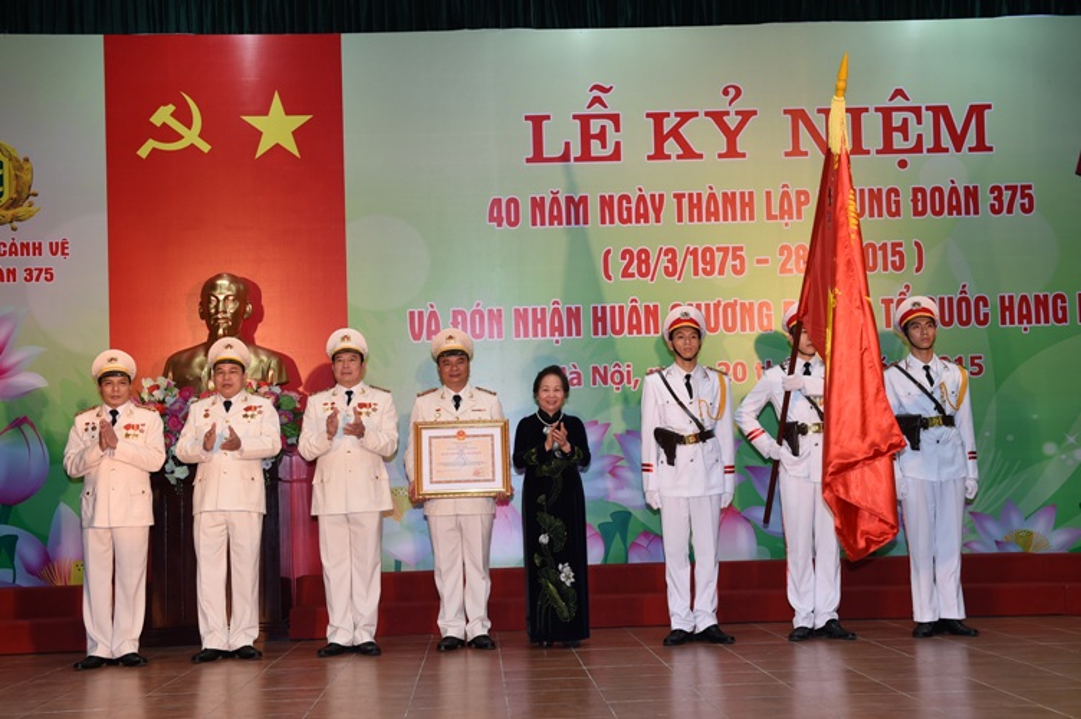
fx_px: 1440
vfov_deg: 28.0
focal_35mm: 48
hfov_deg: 41.1
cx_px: 540
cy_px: 360
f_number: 5
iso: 1250
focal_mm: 48
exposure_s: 1/125
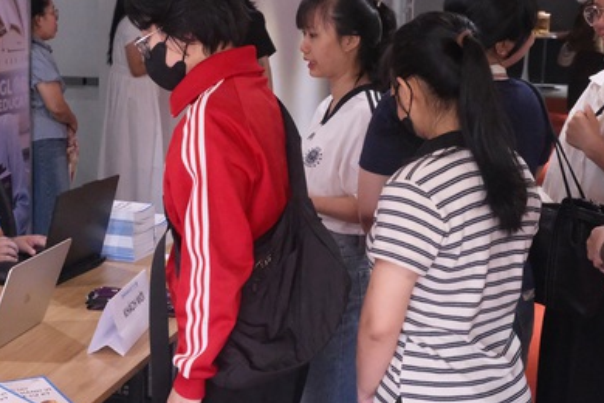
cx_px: 166
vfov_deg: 19.7
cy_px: 230
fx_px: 1158
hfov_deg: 28.9
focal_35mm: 69
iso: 12800
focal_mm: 27.7
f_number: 5.6
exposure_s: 1/280
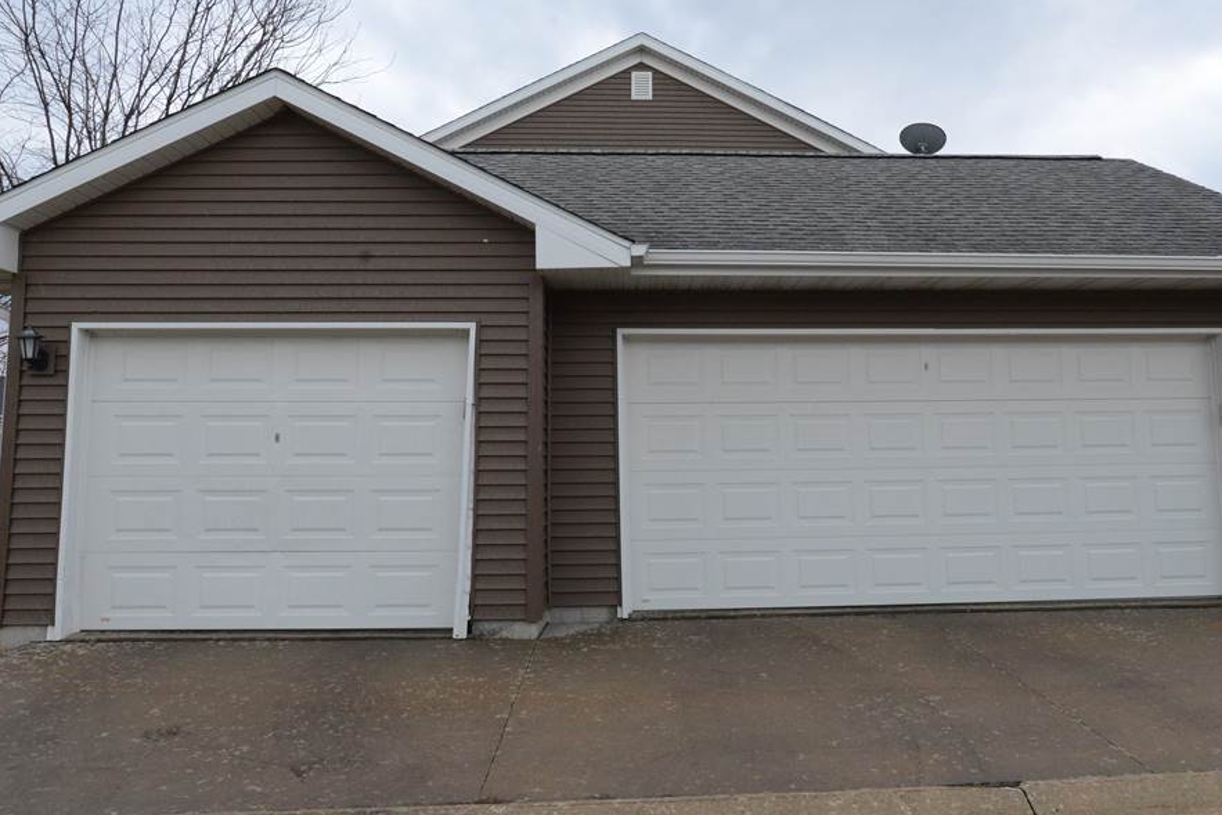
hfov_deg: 63.4
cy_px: 321
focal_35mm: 29
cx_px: 697
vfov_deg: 44.7
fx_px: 984
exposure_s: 1/500
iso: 2500
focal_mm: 20
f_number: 11
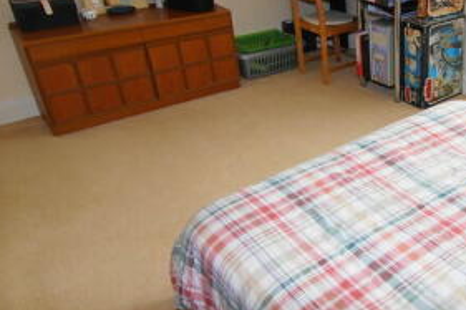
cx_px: 425
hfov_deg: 48.4
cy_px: 131
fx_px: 453
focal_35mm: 35
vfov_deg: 37.7
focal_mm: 10
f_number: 4
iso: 100
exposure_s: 1/60
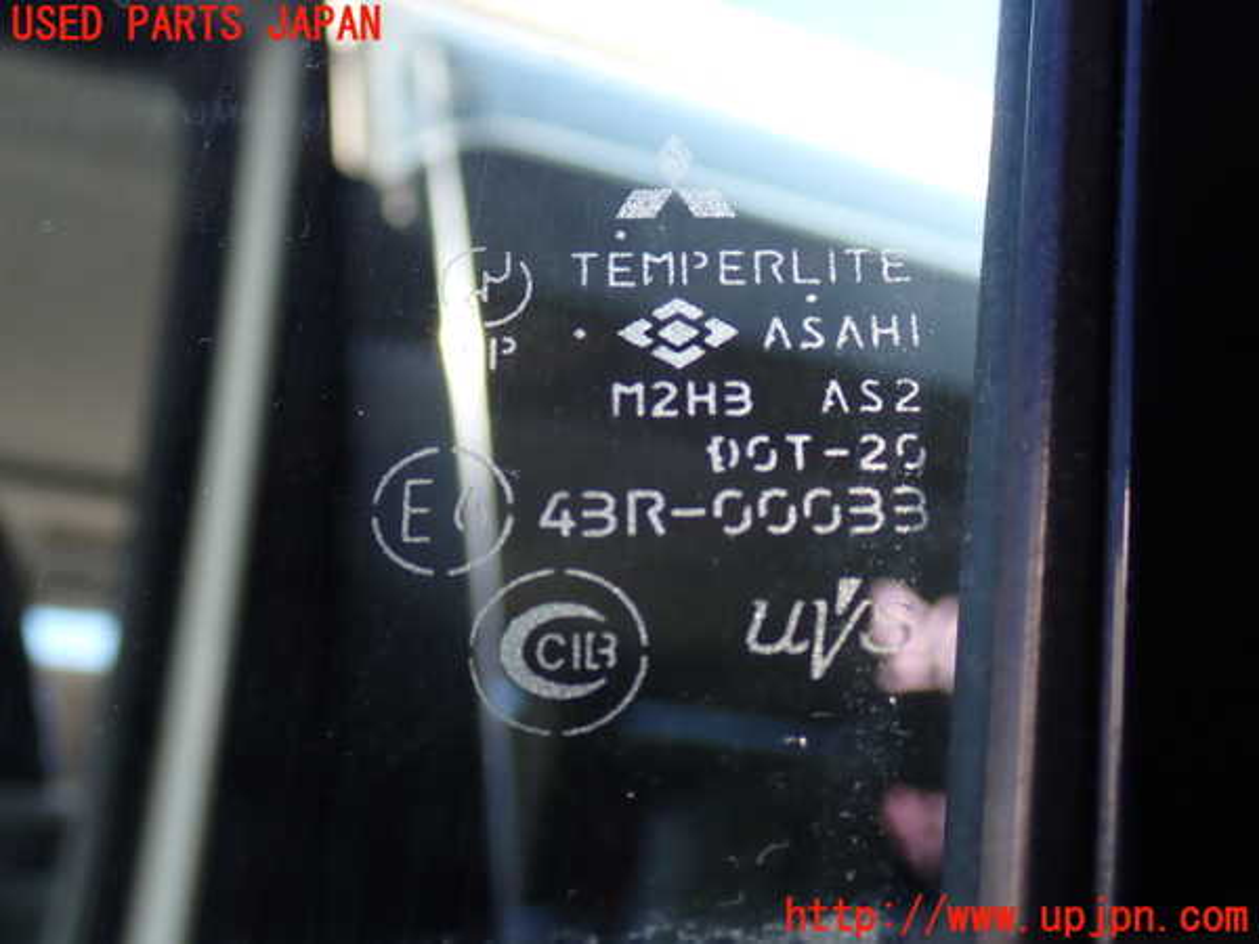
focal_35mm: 54
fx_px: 1964
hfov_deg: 35.5
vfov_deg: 27.0
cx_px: 630
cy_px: 472
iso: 100
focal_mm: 9.65
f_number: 3.3
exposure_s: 1/160
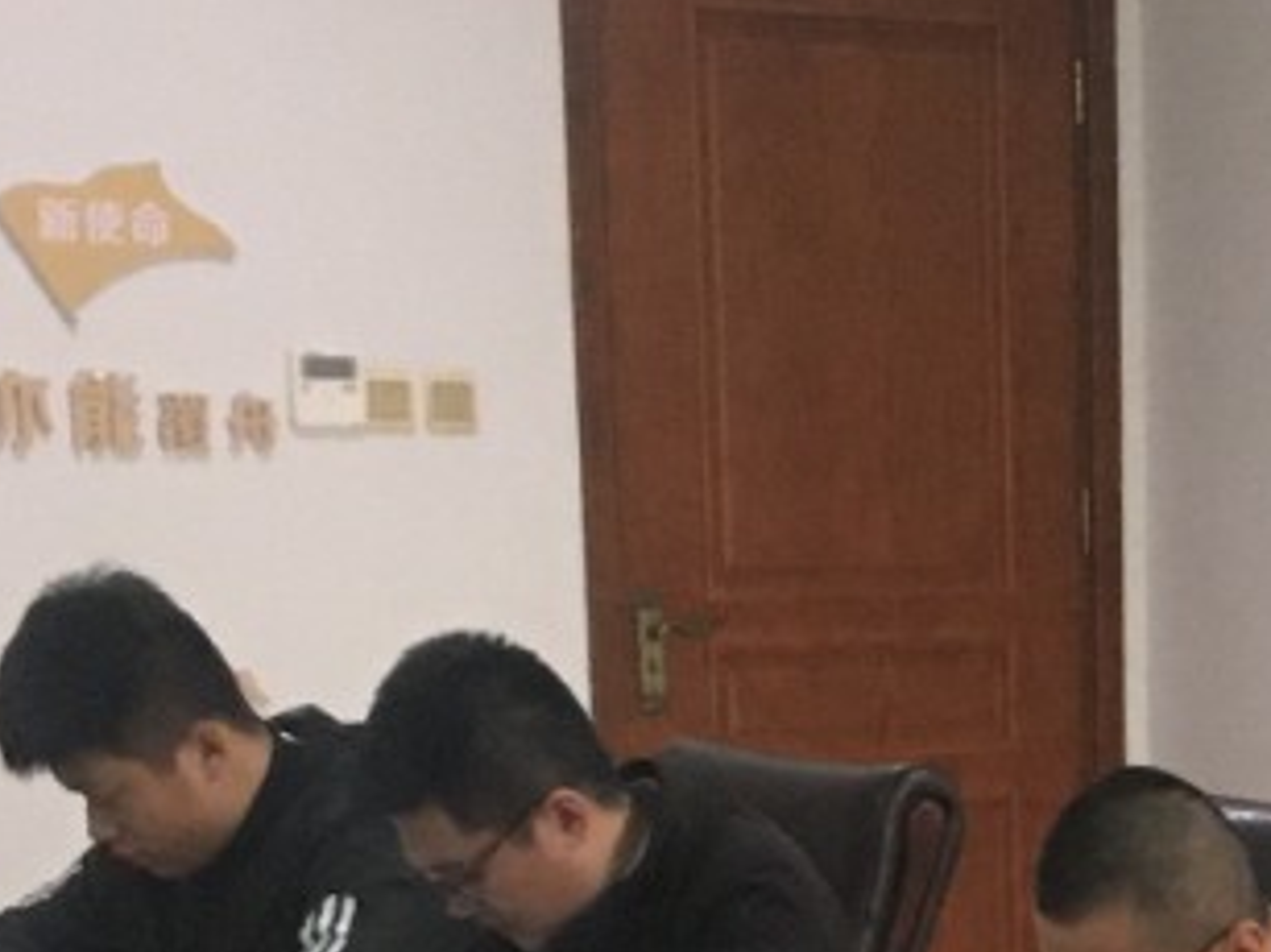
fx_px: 5542
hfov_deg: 12.6
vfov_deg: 9.2
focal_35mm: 151
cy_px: 1879
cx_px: 1789
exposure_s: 1/33
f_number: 2.2
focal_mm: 4.15
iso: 200
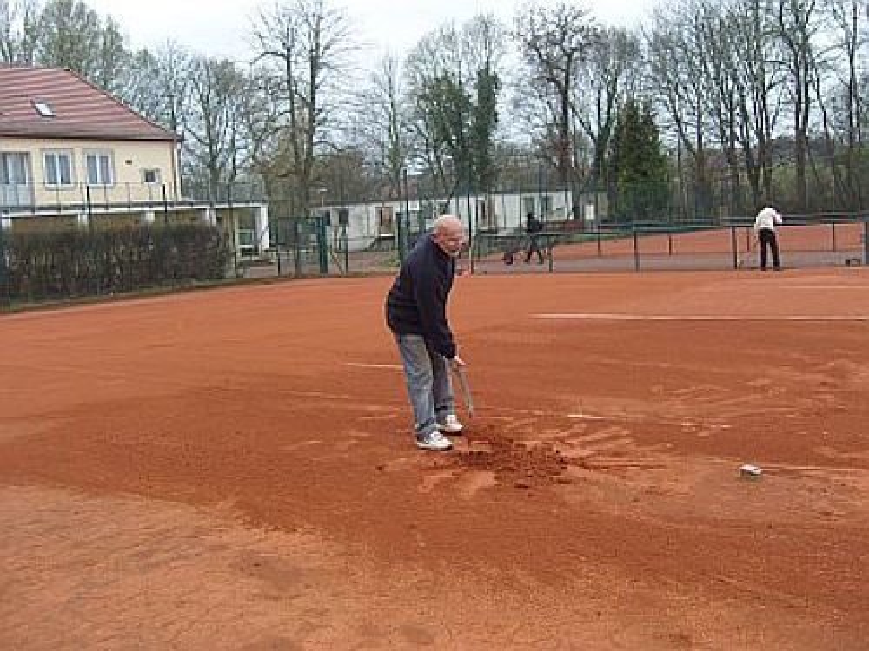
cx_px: 434
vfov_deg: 41.8
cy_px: 326
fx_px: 854
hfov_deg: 54.0
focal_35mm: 34
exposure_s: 1/200
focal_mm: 7.3
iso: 100
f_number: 2.8
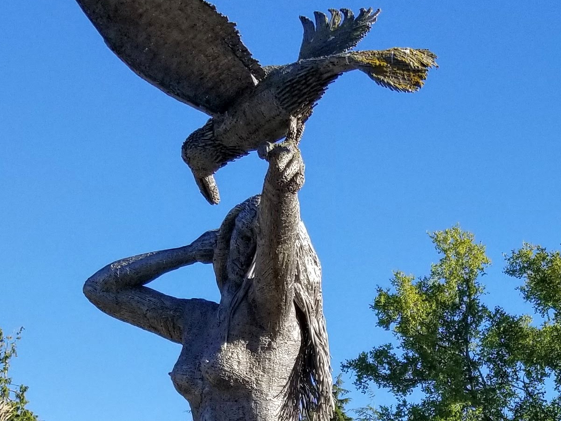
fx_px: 1410
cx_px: 544
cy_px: 586
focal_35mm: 87
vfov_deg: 15.9
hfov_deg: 21.8
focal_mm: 4.25
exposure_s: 1/1708
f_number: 1.7
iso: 50
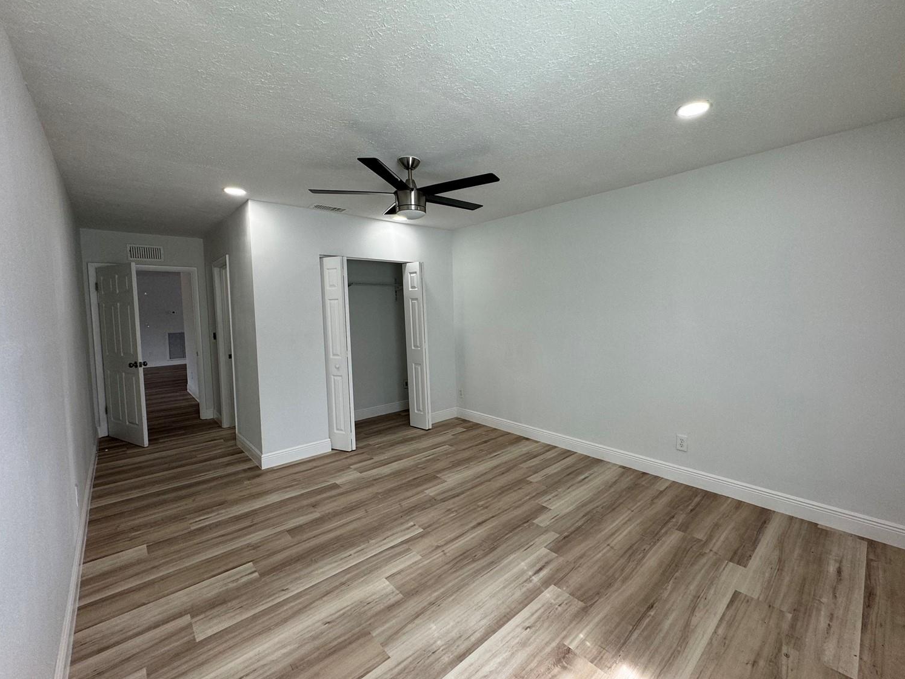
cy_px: 330
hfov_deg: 98.0
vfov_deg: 81.7
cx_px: 484
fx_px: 392
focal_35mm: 15
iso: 100
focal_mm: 2.22
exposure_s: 1/120
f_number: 2.2
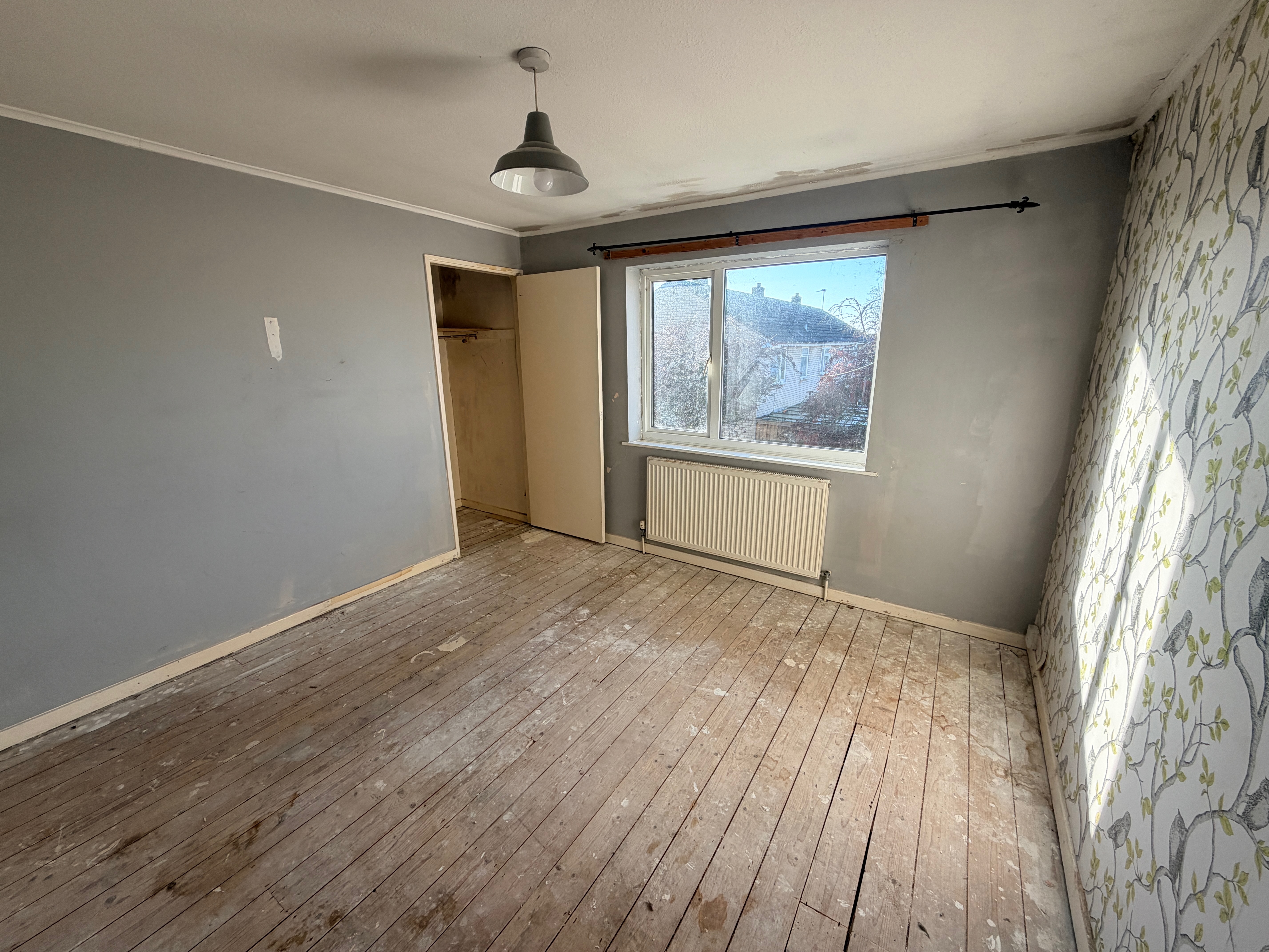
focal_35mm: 14
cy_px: 476
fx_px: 513
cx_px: 634
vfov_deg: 85.7
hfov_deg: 102.1
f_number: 2.2
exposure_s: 1/152
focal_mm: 2.22
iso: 50
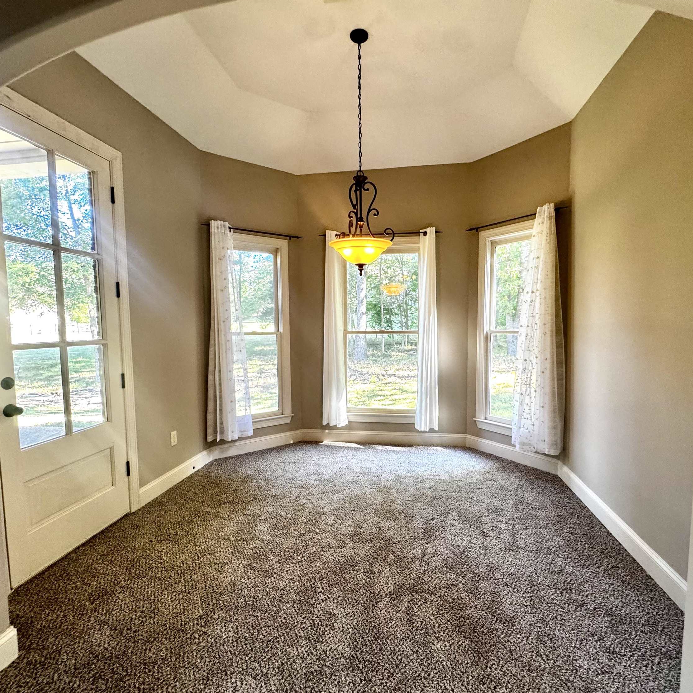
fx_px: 385
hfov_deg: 83.9
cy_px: 352
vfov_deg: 84.0
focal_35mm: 17
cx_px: 367
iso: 250
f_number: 2.2
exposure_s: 1/120
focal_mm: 2.22
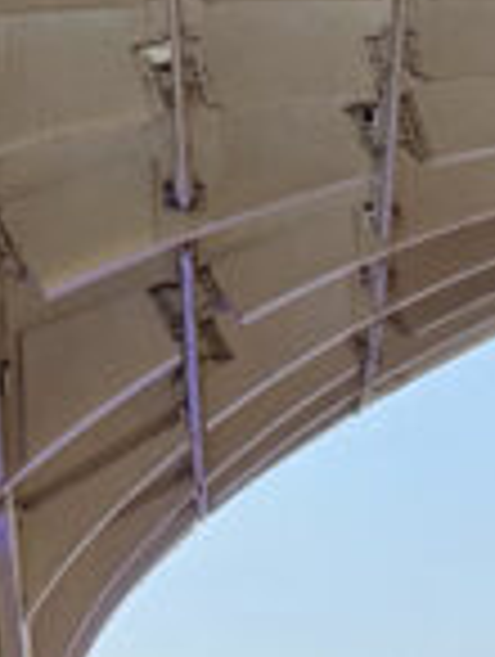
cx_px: 1575
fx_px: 3194
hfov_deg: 7.6
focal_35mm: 168
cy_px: 1116
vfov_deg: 11.1
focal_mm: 6.76
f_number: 1.78
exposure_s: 1/100
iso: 125
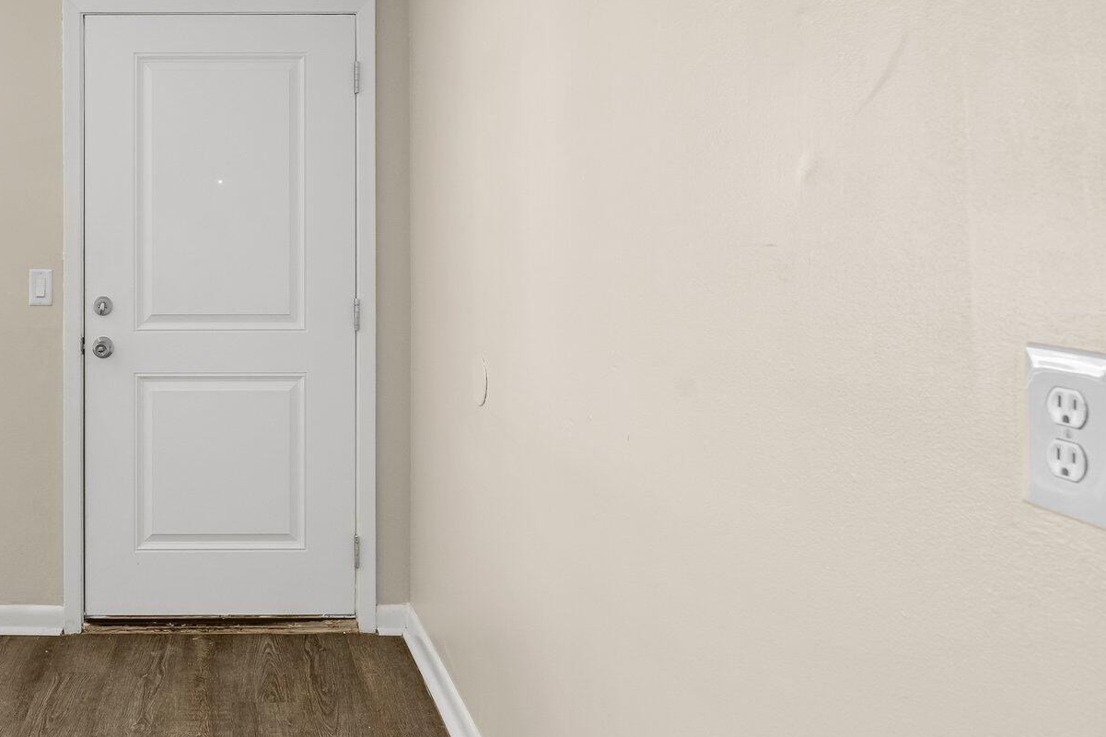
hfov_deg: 57.6
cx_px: 225
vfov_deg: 43.0
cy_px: 228
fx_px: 917
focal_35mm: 30
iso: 400
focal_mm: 17.5
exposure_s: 1/30
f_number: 8
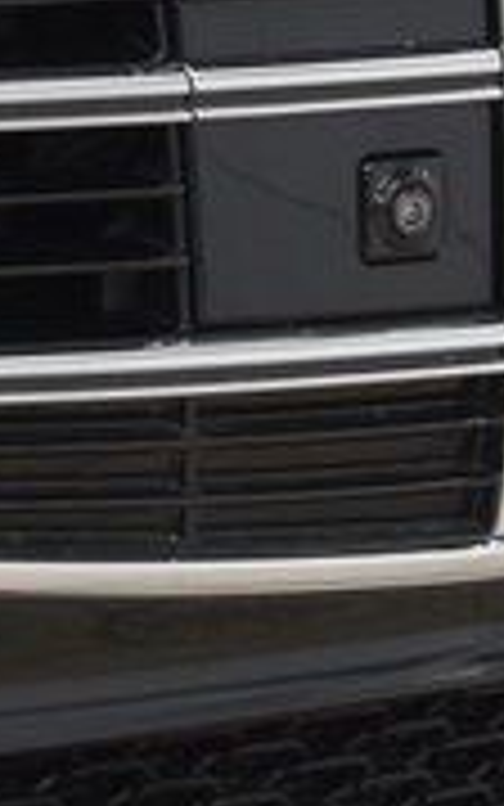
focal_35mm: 332
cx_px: -540
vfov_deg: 6.3
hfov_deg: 3.9
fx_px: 7291
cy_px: 155
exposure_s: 1/15
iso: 900
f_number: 6.3
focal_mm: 38
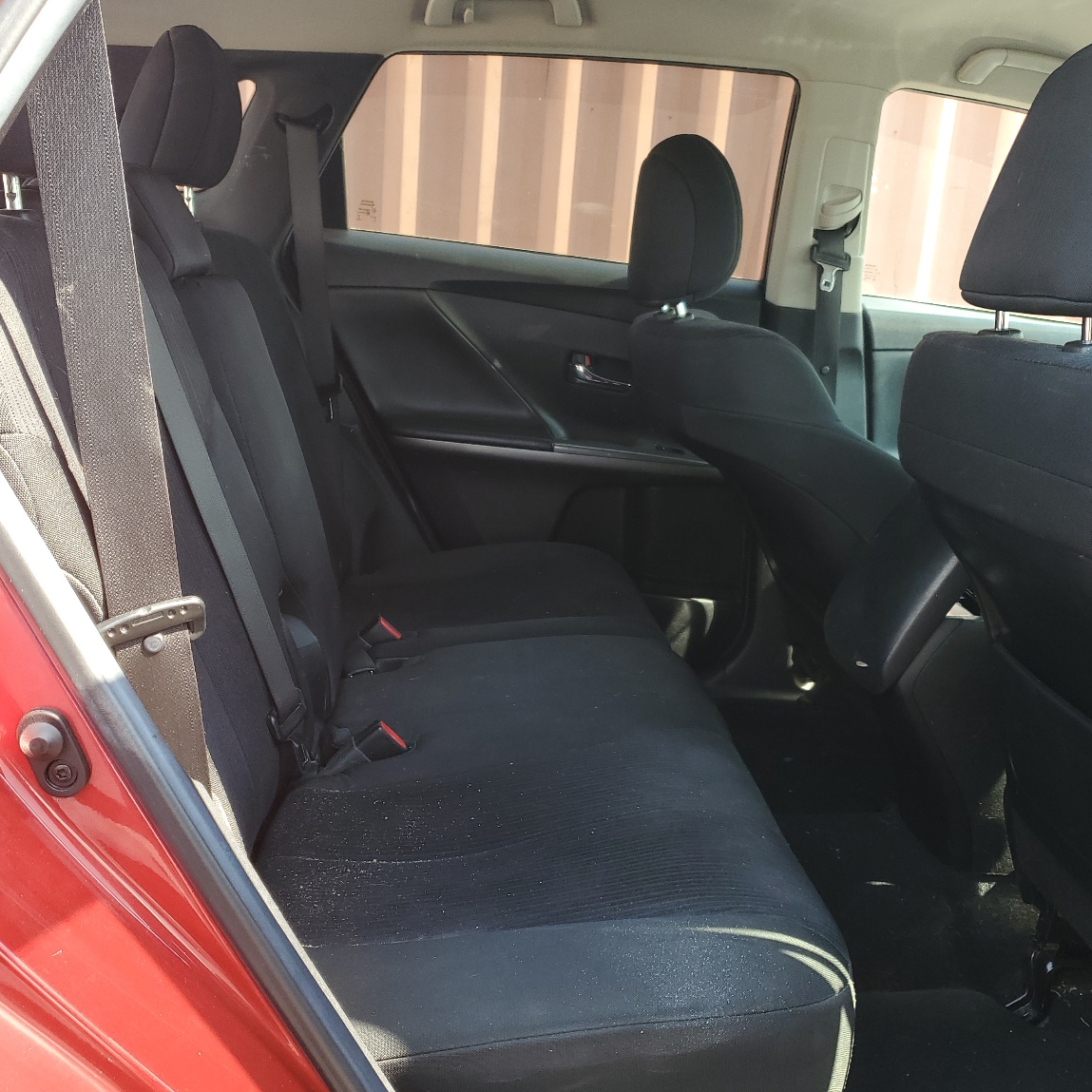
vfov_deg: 51.1
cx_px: 547
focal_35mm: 32
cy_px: 553
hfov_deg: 51.1
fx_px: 1142
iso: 50
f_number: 1.5
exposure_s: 1/179
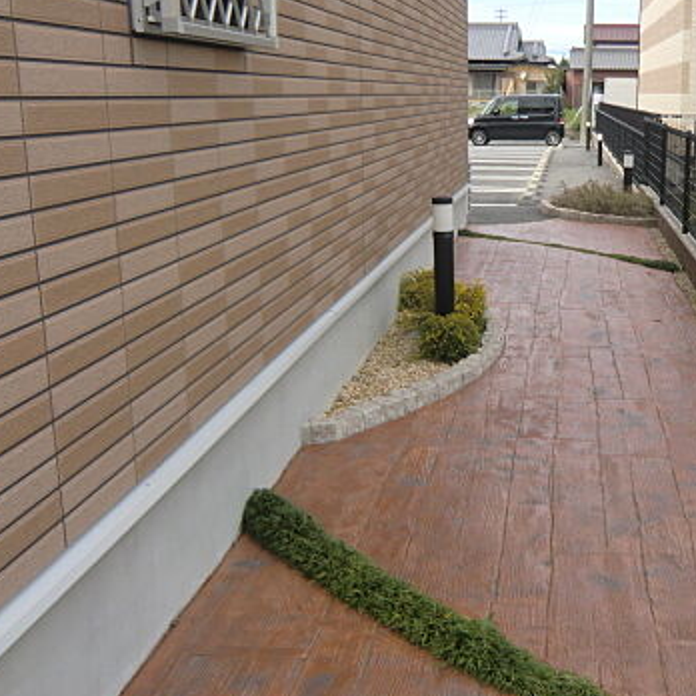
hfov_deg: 41.2
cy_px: 310
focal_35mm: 39
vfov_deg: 42.8
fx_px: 887
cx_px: 548
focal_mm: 4.3
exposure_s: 1/400
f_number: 3.2
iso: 64
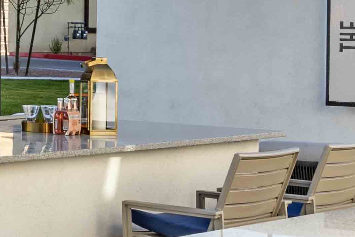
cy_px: 69
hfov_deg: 13.5
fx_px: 1420
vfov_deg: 9.5
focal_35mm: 144
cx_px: -163
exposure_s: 1/80
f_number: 11
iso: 200
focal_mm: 19
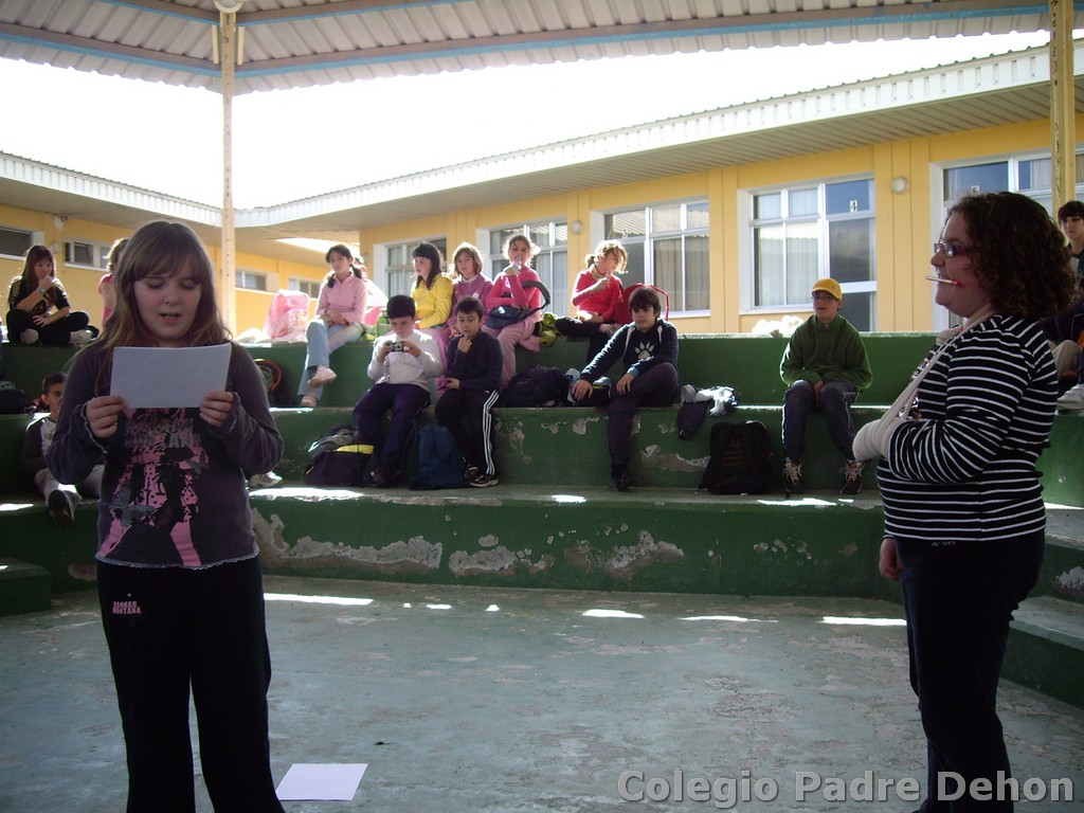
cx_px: 542
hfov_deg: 49.0
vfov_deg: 37.7
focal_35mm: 38
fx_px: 1190
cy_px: 406
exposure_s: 1/250
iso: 64
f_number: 2.7
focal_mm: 6.2
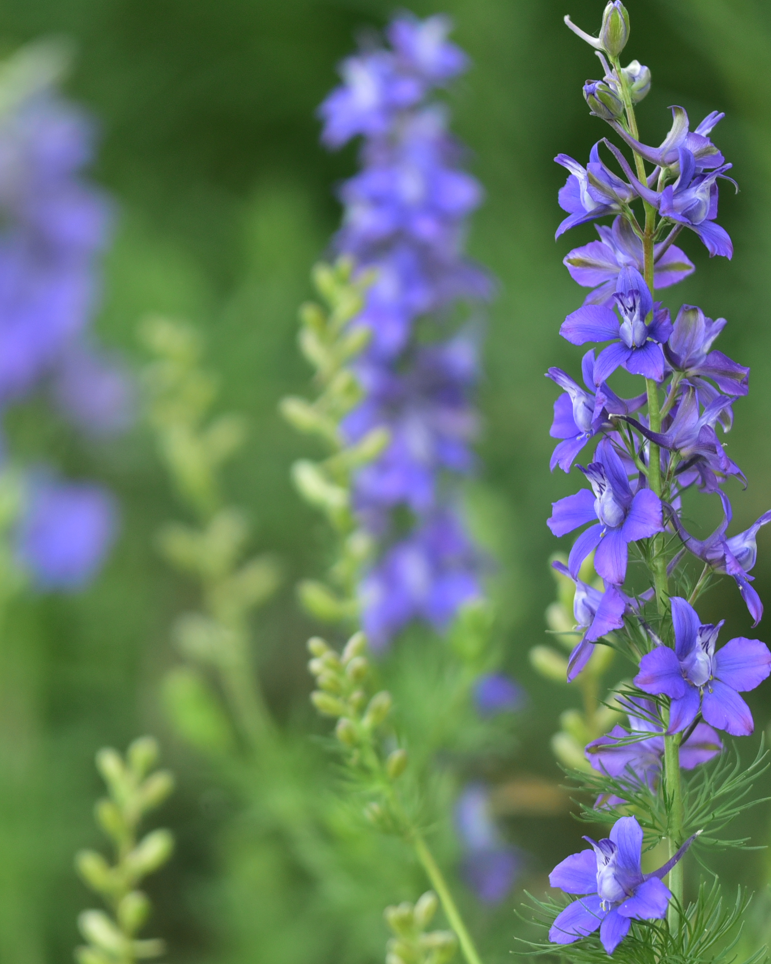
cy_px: 589
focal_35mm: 284
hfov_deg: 5.4
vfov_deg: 6.8
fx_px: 8099
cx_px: 339
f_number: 2.8
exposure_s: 1/640
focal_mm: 150
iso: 800
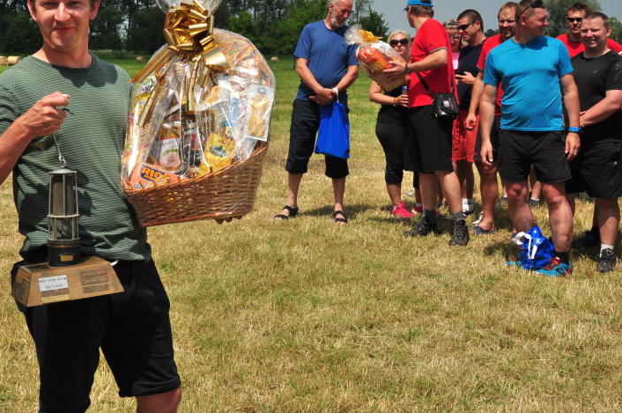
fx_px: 1174
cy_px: 130
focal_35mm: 68
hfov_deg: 29.5
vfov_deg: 19.9
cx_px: 202
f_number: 11
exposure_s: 1/2000
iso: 500
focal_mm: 32
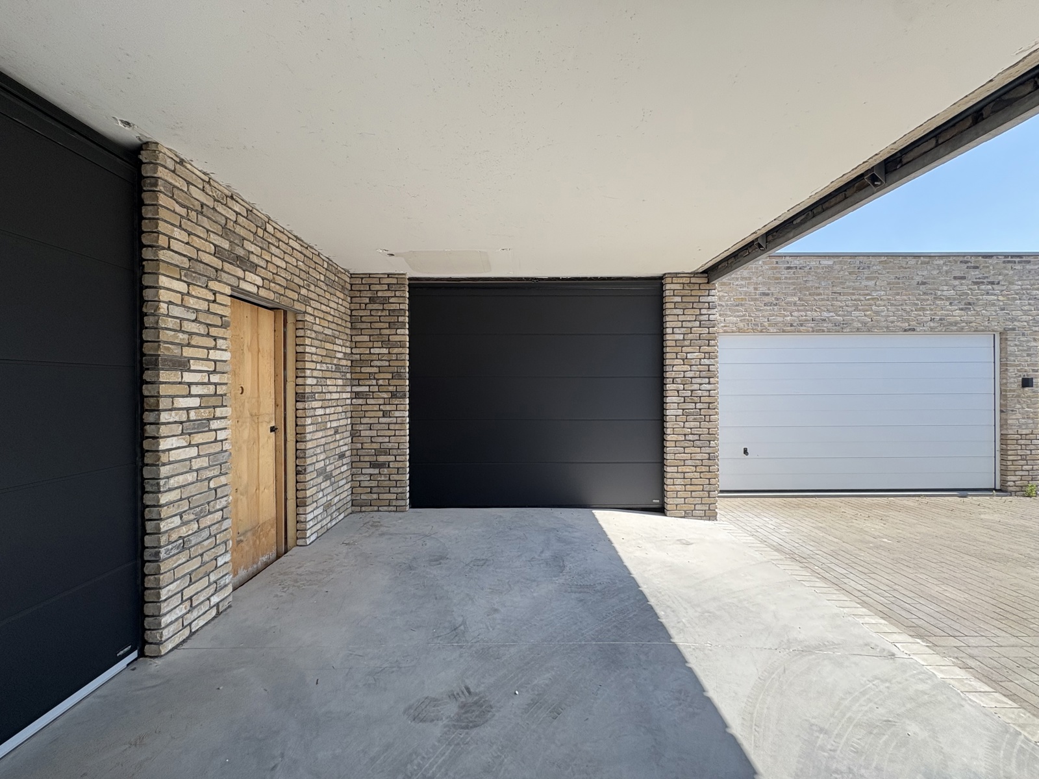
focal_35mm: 14
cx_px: 520
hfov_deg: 102.1
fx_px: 420
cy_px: 390
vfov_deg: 85.7
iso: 64
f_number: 2.2
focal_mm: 2.22
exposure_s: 1/476
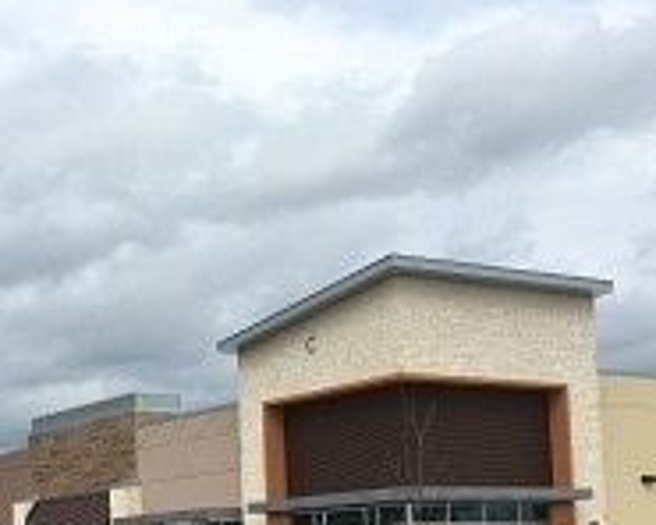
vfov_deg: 21.8
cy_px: 452
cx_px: 230
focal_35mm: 69
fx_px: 1340
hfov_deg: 27.4
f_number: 2.2
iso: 25
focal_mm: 4.15
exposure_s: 1/1425
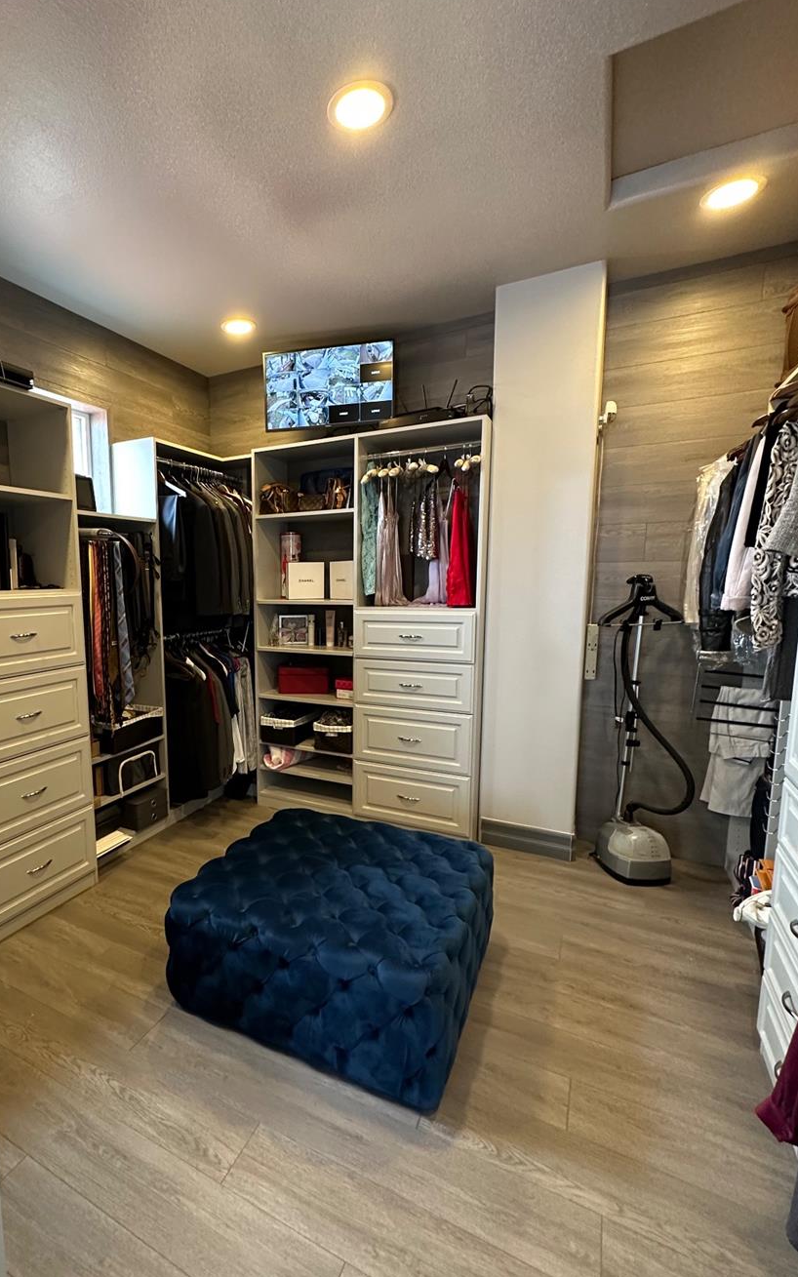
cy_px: 656
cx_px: 261
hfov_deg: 66.0
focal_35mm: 17
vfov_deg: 94.3
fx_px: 592
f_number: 2.2
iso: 400
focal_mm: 2.22
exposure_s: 1/60
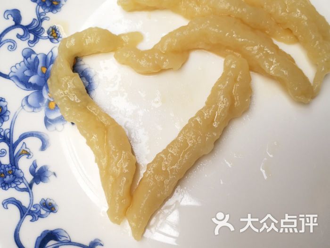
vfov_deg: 39.7
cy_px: 124
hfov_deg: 51.4
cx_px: 165
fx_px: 343
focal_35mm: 36
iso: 125
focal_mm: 3.95
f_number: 4
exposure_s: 1/50
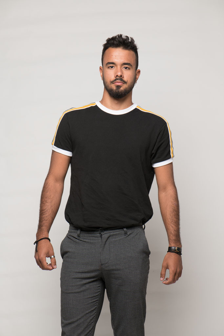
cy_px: 168
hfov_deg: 13.0
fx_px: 980
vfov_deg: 19.5
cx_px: 112
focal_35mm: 105
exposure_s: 1/160
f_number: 8
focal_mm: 105
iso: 100
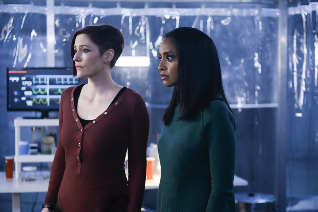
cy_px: 106
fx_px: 618
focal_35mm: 70
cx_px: 159
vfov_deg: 19.5
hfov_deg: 28.8
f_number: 2.8
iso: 3200
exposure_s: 1/80
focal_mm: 70
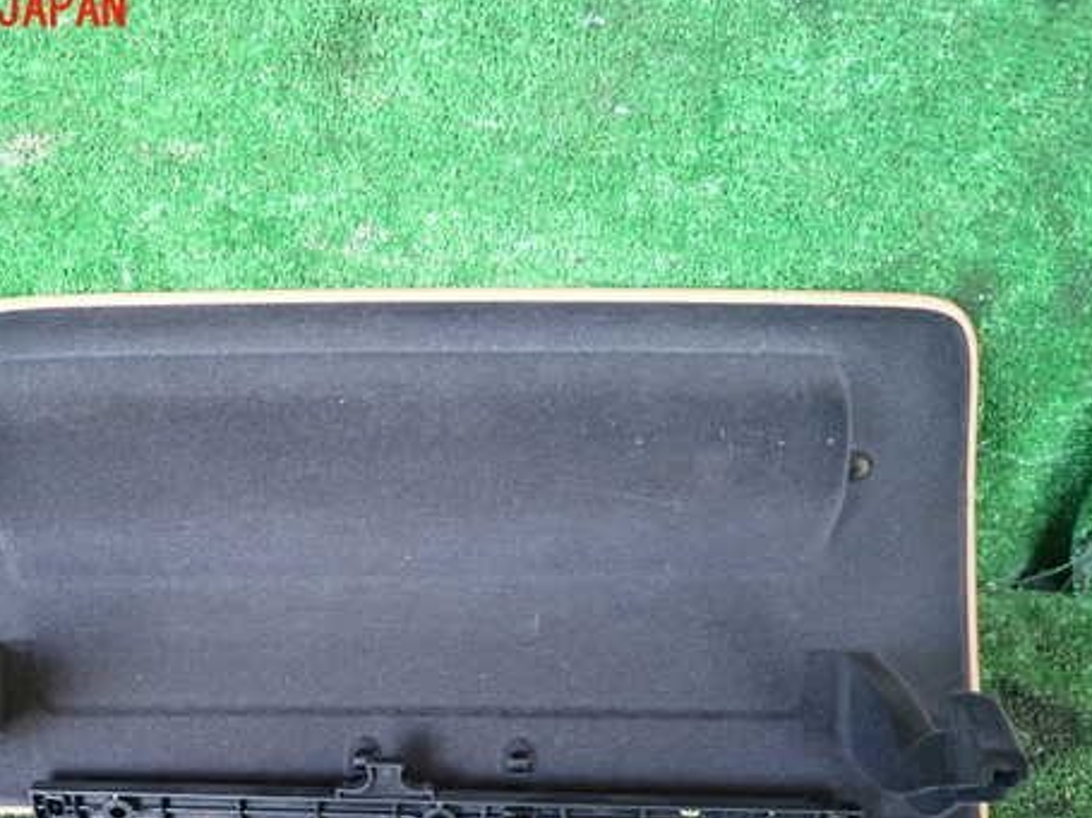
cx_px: 410
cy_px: 521
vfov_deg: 42.5
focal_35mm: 33
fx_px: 1041
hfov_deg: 54.7
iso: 250
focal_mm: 4.5
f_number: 2
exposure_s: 1/30
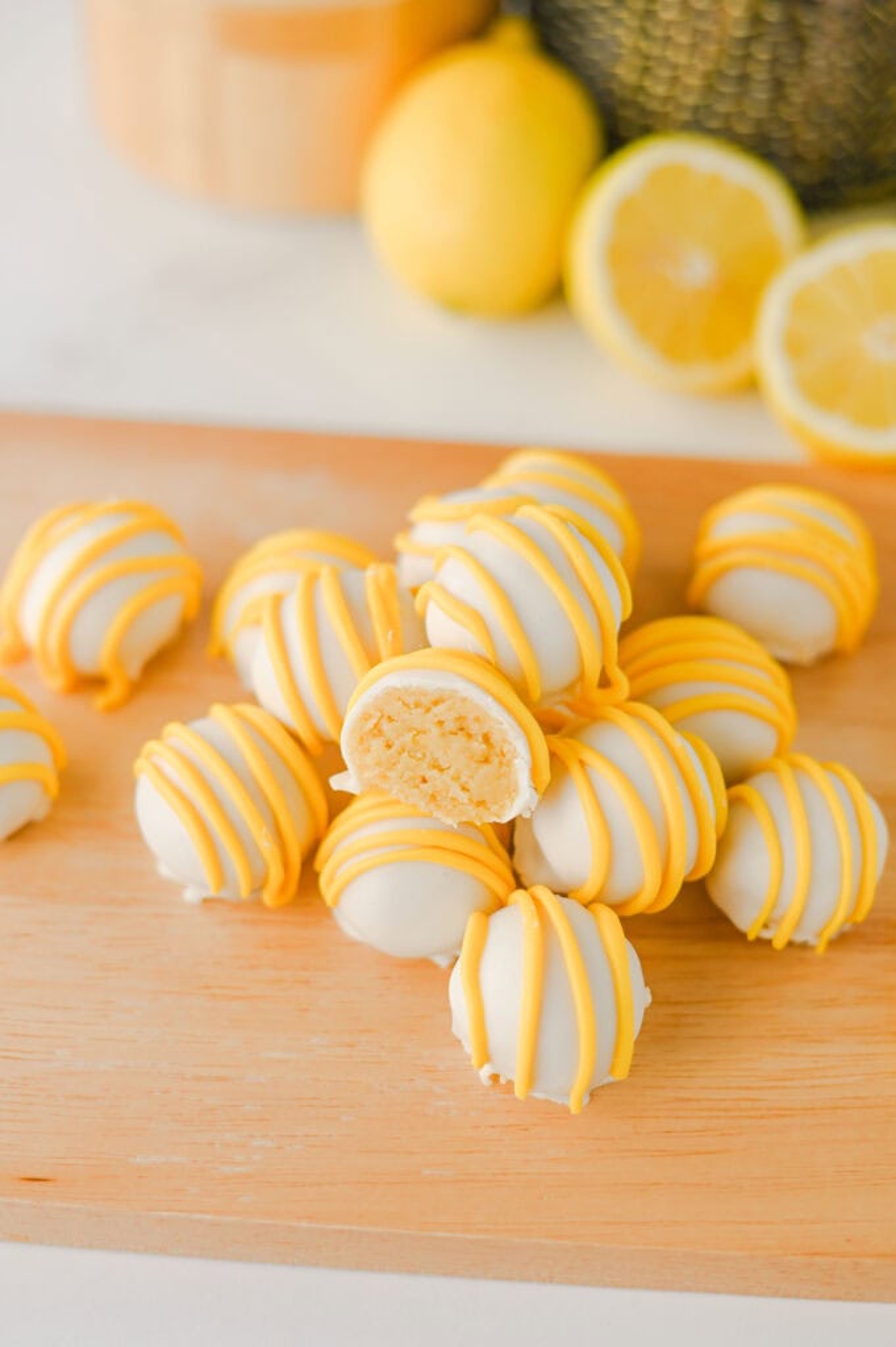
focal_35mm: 50
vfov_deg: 39.6
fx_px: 1870
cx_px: 448
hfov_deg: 26.9
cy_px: 674
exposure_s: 1/200
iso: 160
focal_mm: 50
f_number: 3.2
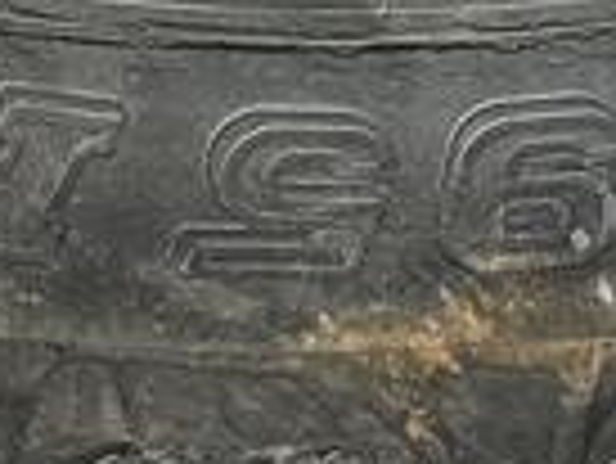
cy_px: -523
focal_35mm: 172
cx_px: 261
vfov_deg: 8.2
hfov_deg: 11.5
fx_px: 3063
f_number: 1.8
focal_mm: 5.4
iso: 125
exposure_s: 1/190
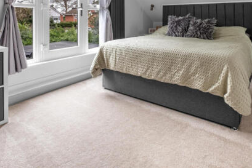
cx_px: 140
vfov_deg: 50.1
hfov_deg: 73.5
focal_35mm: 24
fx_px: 168
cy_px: 35
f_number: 8
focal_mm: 10
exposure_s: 20
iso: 160
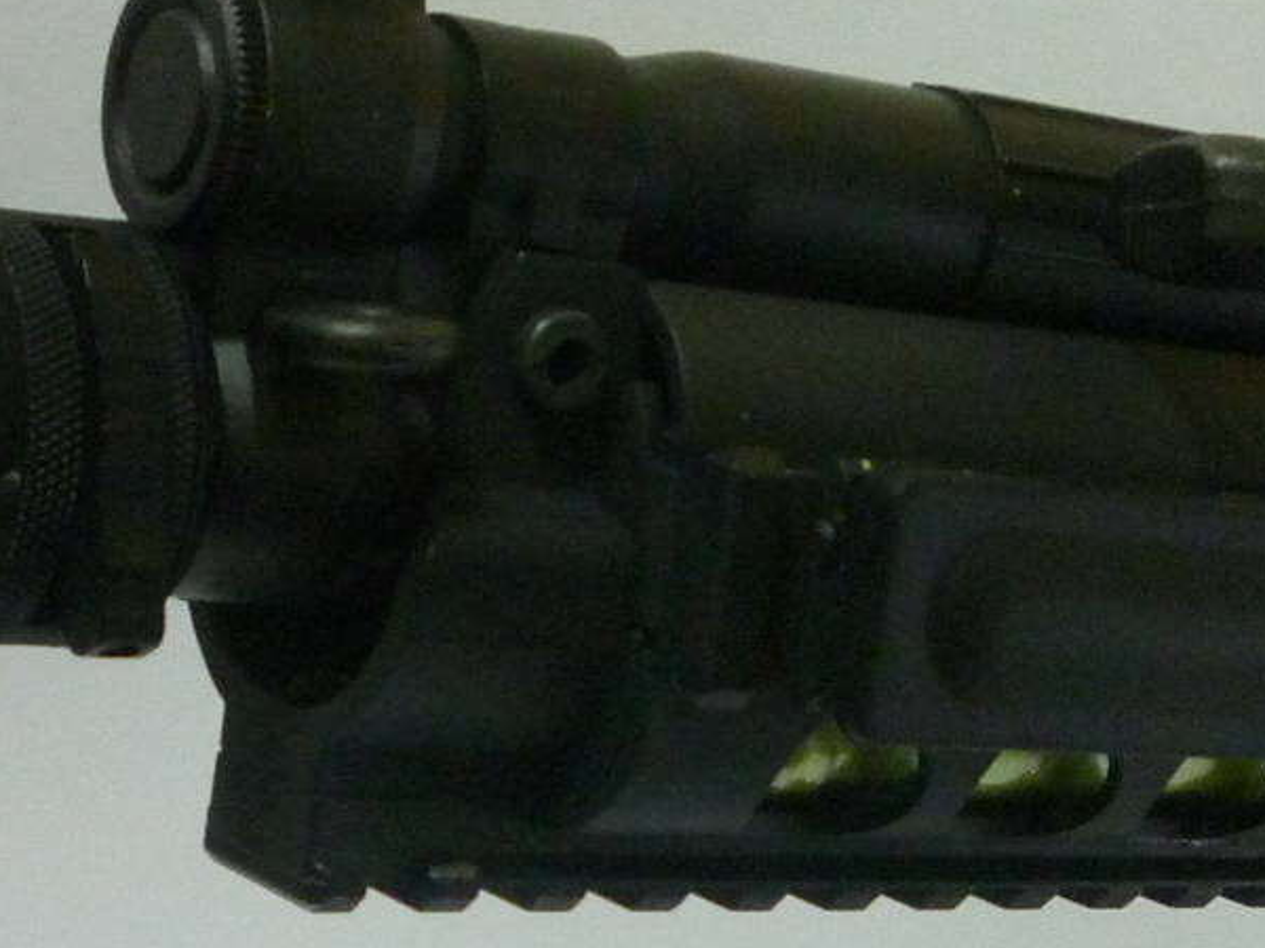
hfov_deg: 19.4
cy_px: 866
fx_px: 3618
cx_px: 1208
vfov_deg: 14.8
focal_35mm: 99
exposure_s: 1/25
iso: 400
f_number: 3.3
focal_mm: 5.2
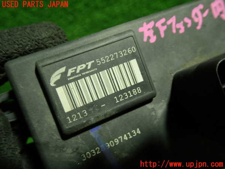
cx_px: 112
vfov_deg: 46.8
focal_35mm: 30
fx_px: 195
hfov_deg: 60.0
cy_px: 84
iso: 200
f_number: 2.3
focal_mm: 5.4
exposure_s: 1/30
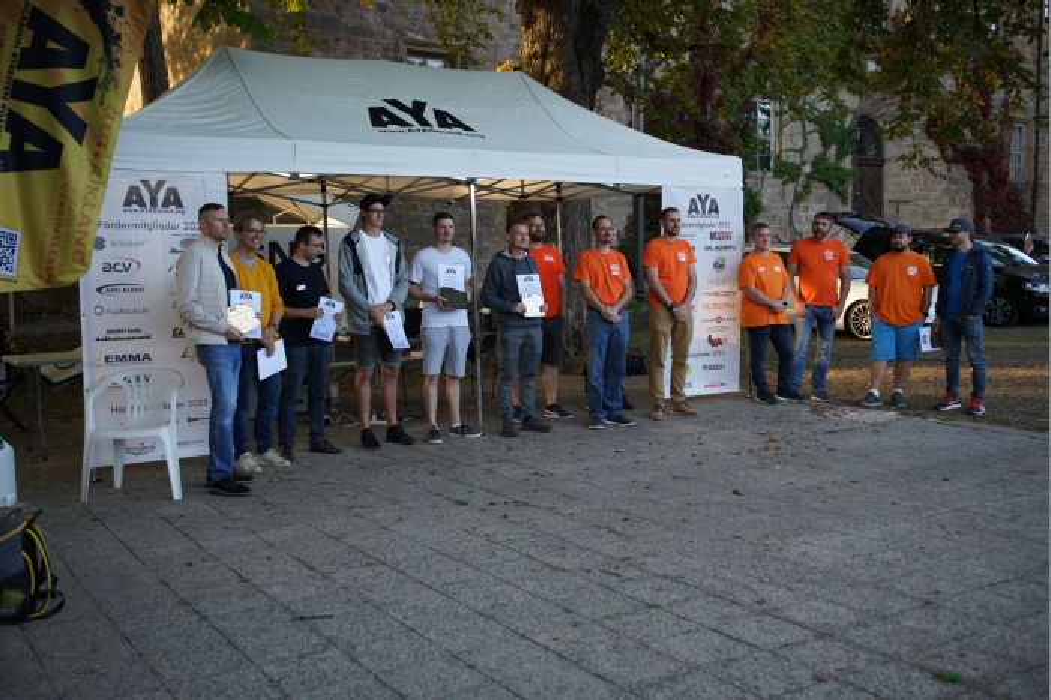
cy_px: 350
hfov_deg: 54.5
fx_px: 1021
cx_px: 526
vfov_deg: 37.8
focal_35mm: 35
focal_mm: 35
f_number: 2.8
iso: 320
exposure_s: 1/250
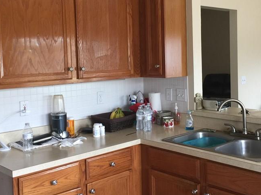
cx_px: 158
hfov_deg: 41.1
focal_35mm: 46
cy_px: 76
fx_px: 347
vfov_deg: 31.4
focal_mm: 4.15
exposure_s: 1/15
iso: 50
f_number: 2.2
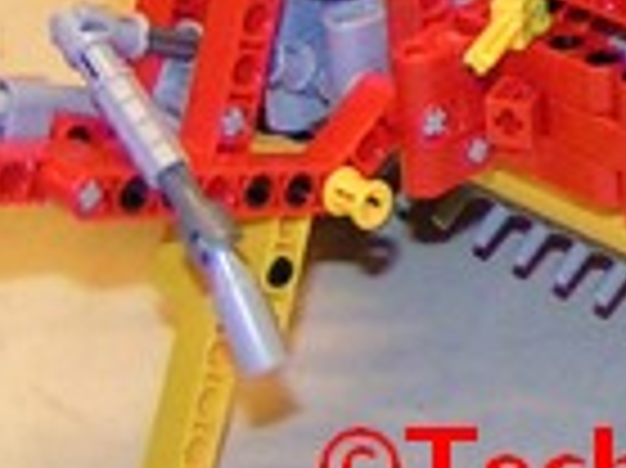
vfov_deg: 8.1
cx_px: 1036
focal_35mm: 175
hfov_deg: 10.8
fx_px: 3162
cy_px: -477
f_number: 2.8
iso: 160
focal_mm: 5.8
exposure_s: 1/50
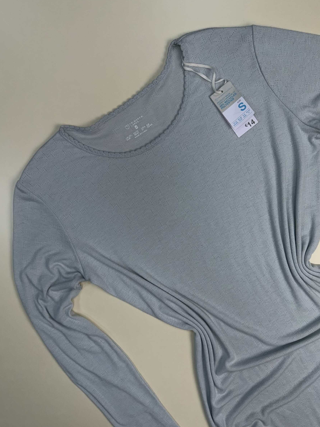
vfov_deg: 67.3
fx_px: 320
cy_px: 203
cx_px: 161
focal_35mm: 26
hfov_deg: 53.1
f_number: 1.78
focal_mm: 6.76
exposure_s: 1/788
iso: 64
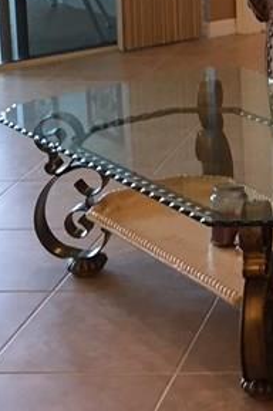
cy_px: -67
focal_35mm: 107
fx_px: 1220
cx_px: 495
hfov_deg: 11.8
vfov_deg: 18.3
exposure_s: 1/30
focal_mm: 4.15
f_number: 2.2
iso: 80
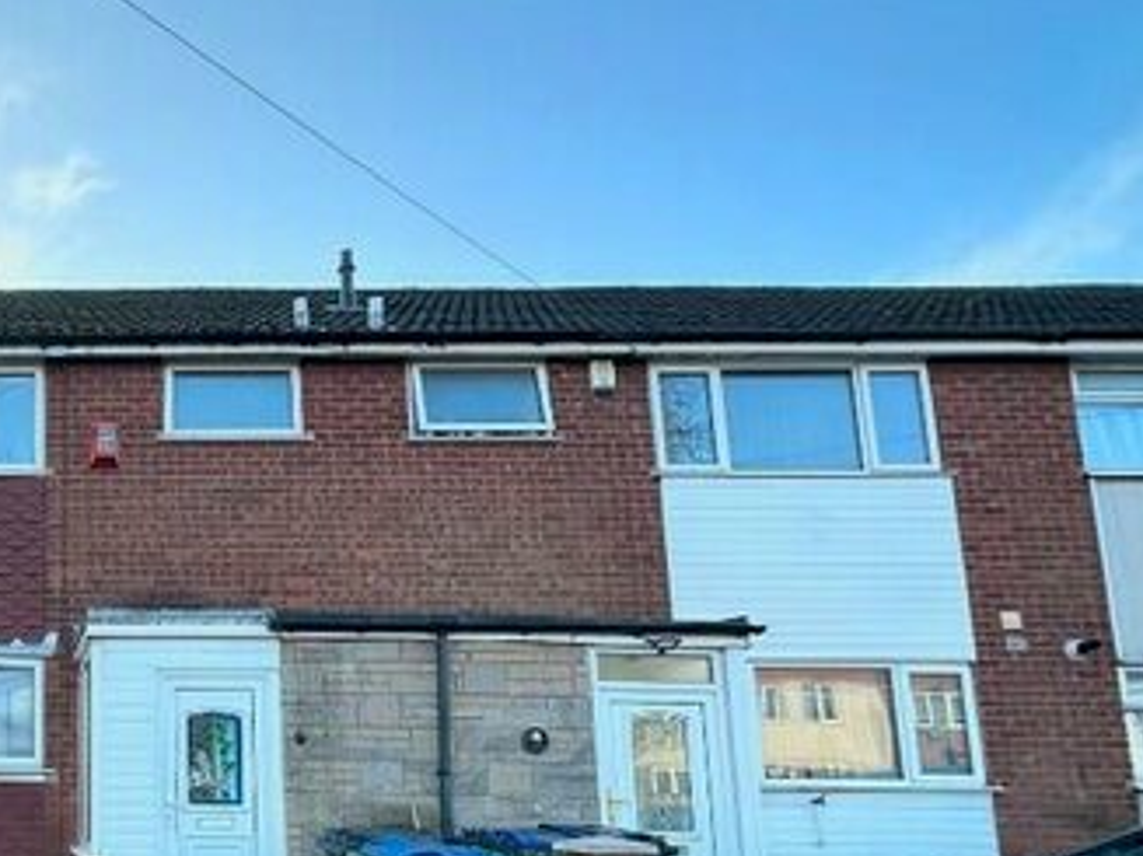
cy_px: 676
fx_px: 990
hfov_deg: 48.2
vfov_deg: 44.6
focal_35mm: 30
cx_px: -28
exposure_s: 1/443
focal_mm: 2.22
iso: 40
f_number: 2.2
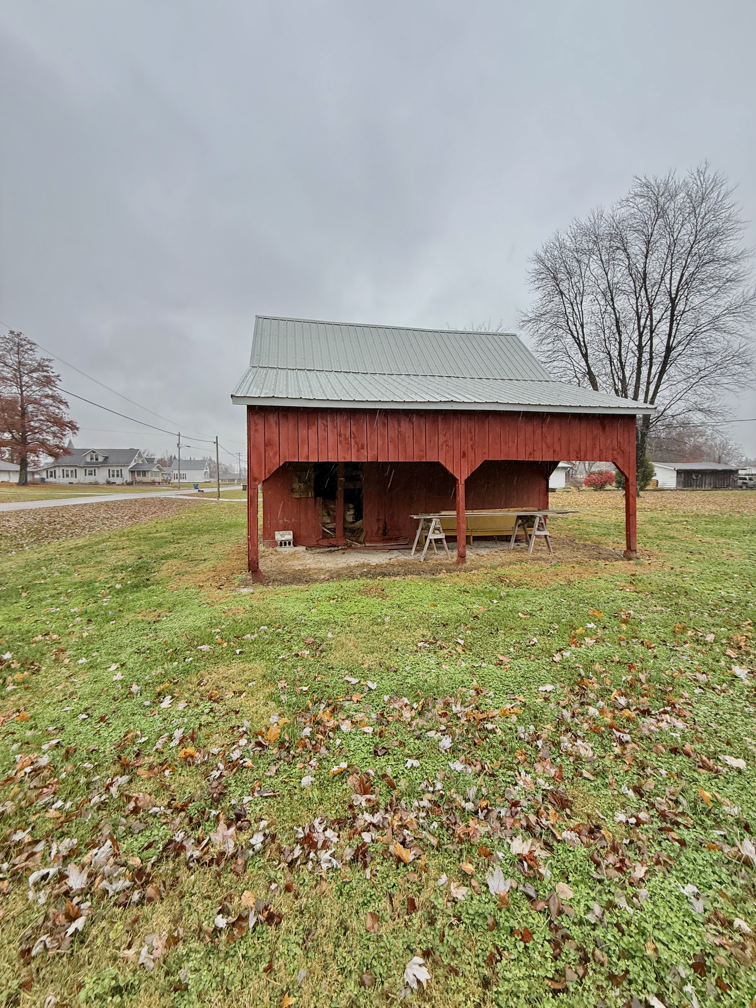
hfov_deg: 85.7
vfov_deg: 102.1
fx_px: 408
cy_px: 504
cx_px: 378
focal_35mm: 14
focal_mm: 2.22
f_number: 2.2
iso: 50
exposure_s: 1/198
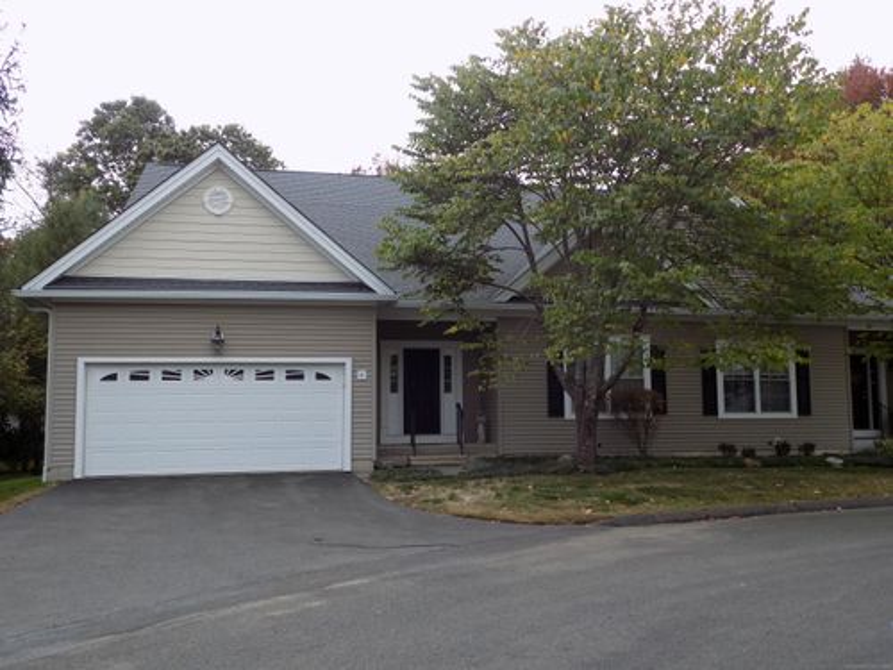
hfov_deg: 60.0
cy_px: 335
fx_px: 774
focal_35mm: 30
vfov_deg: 46.8
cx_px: 446
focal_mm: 5.3
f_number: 3.3
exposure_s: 1/125
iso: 80
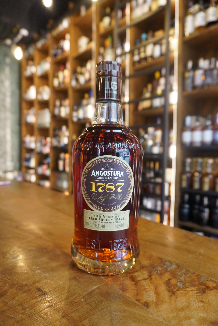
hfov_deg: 53.1
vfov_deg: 73.7
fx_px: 218
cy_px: 163
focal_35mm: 24
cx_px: 109
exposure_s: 1/60
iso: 1250
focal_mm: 16
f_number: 4
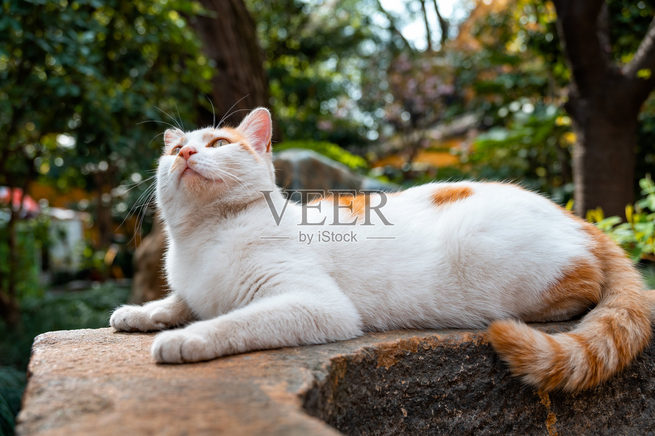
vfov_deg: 30.5
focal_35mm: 44
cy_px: 218
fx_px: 800
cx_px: 328
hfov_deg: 44.5
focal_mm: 44
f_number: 5.3
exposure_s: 1/200
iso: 125
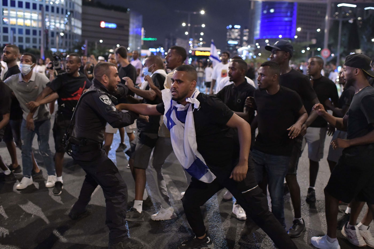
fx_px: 364
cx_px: 187
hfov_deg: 54.4
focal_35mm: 35
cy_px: 124
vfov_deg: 37.8
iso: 8000
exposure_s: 1/250
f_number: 2.8
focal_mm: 35
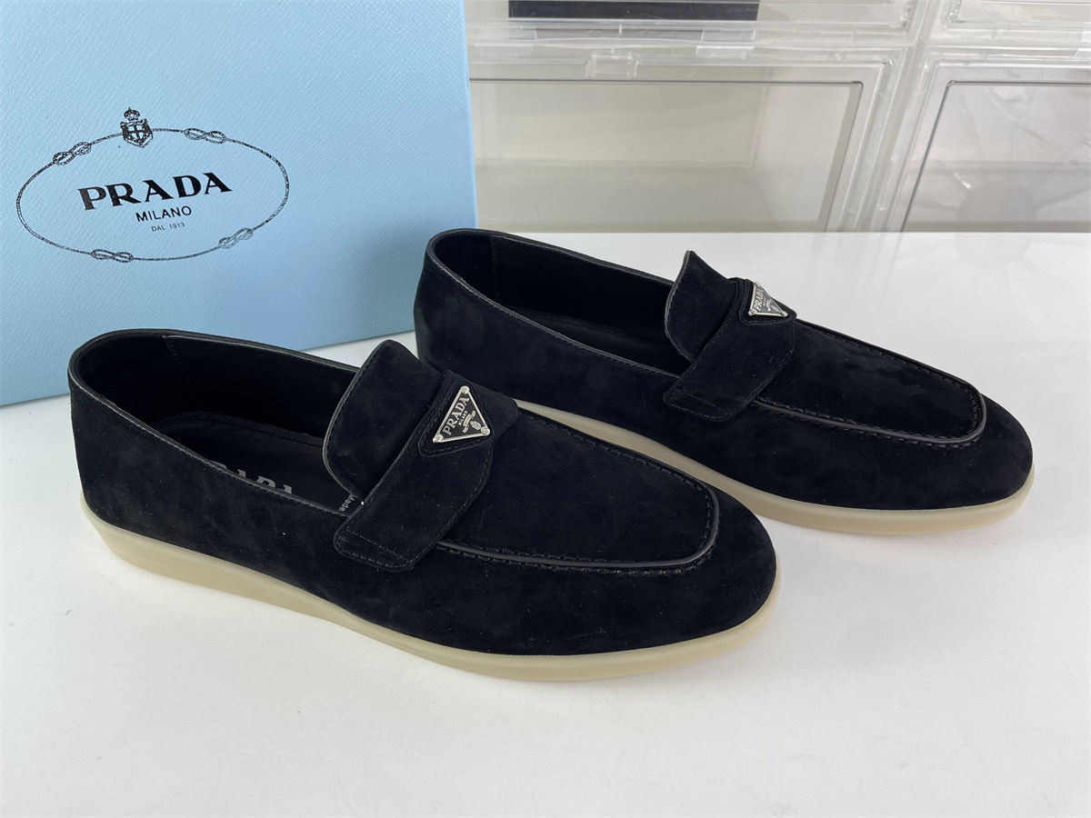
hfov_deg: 67.3
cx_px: 546
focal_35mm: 26
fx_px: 819
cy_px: 409
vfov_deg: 53.1
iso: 32
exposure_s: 1/105
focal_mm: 4.2
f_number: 1.6
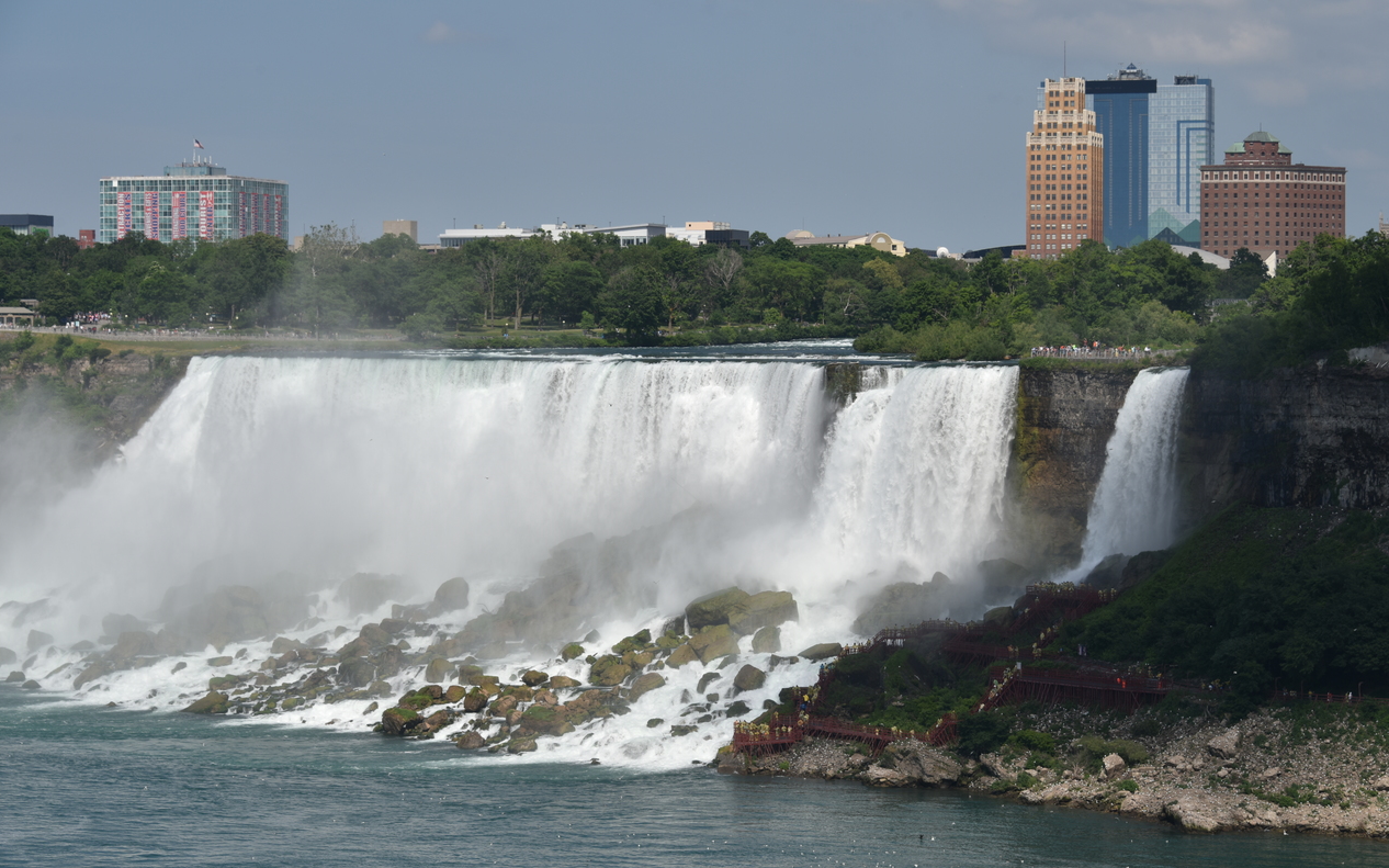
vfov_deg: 13.0
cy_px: 442
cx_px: 701
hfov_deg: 20.6
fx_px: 3823
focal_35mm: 101
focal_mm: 98
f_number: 10
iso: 100
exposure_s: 1/400
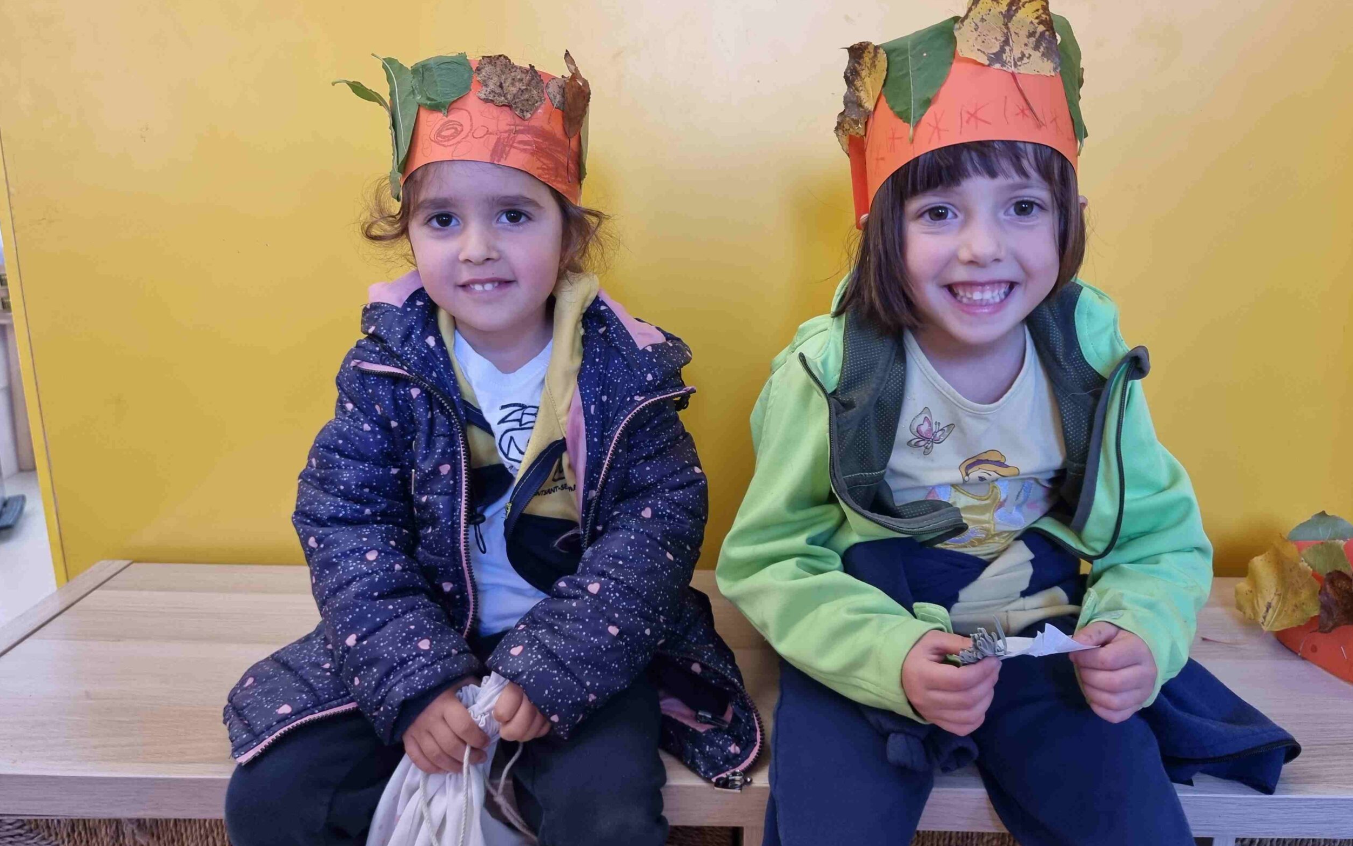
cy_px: 406
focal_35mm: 26
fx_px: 959
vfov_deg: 47.6
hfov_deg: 70.4
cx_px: 690
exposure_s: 1/50
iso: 200
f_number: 1.8
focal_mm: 6.7
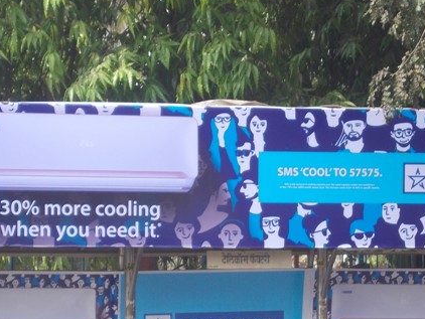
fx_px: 2629
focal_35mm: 214
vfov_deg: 6.9
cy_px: 273
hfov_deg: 9.2
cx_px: 253
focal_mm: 20.1
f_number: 6
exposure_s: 1/80
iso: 80
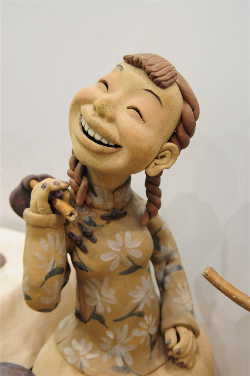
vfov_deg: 46.4
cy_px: 188
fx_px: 438
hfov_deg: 31.8
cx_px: 125
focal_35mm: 42
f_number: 4
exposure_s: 1/40
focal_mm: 28
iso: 2000
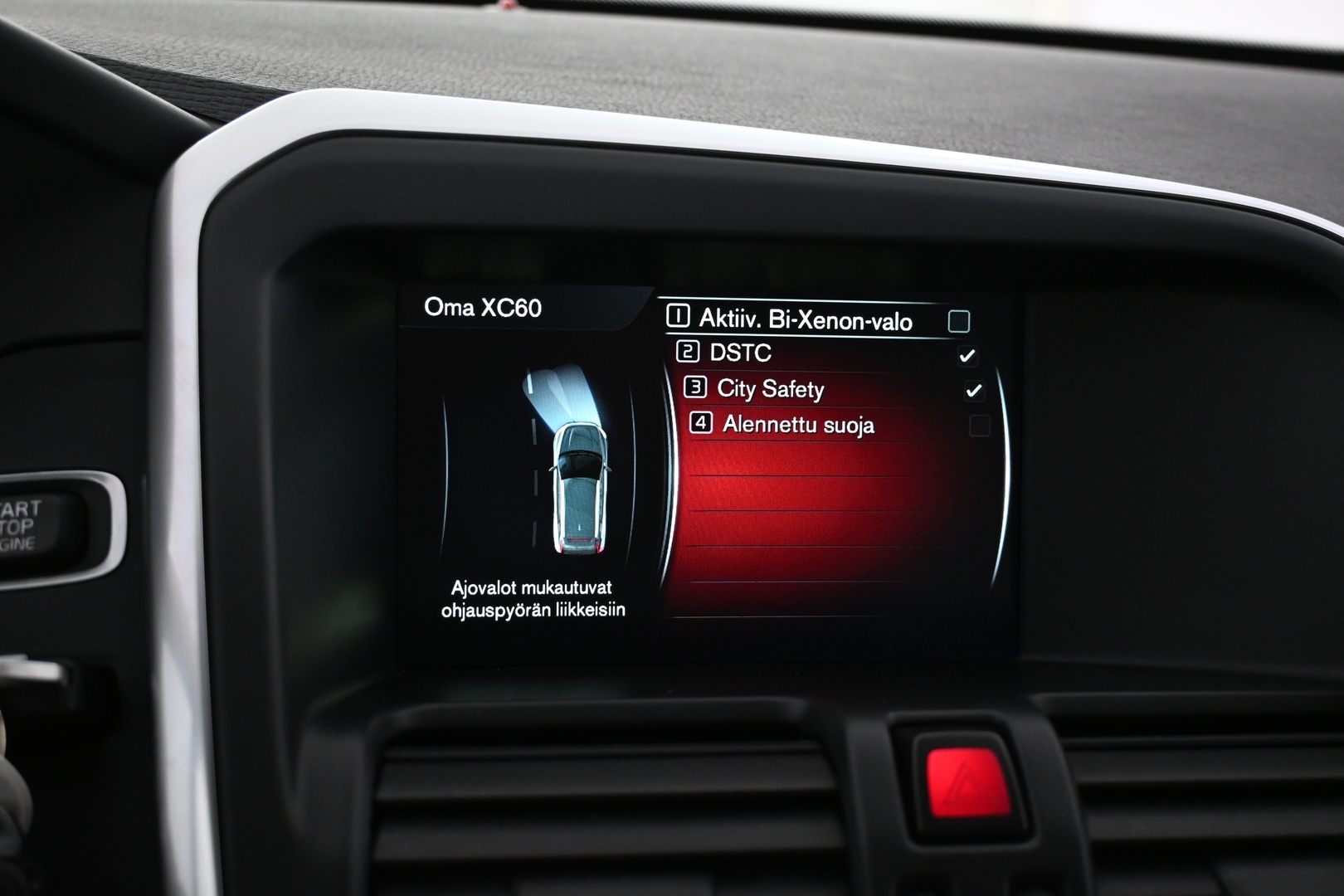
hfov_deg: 49.6
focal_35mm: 39
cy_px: 448
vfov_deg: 34.2
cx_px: 672
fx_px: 1456
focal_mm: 26
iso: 1400
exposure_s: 1/40
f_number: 4.5
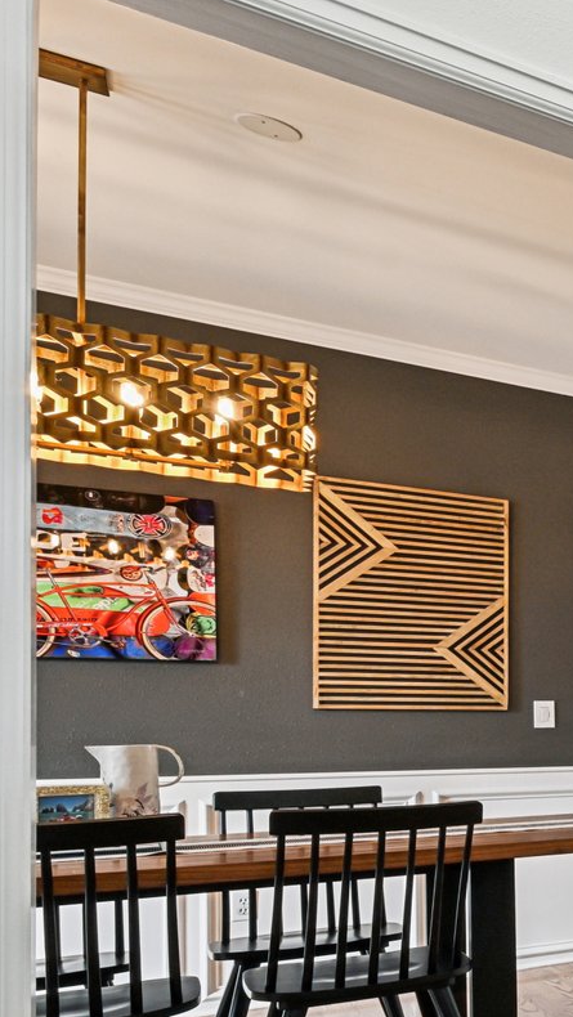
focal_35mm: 38
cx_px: 1270
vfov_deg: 51.3
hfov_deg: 16.9
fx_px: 1025
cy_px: 714
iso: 250
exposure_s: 1/15
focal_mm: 14
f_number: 8
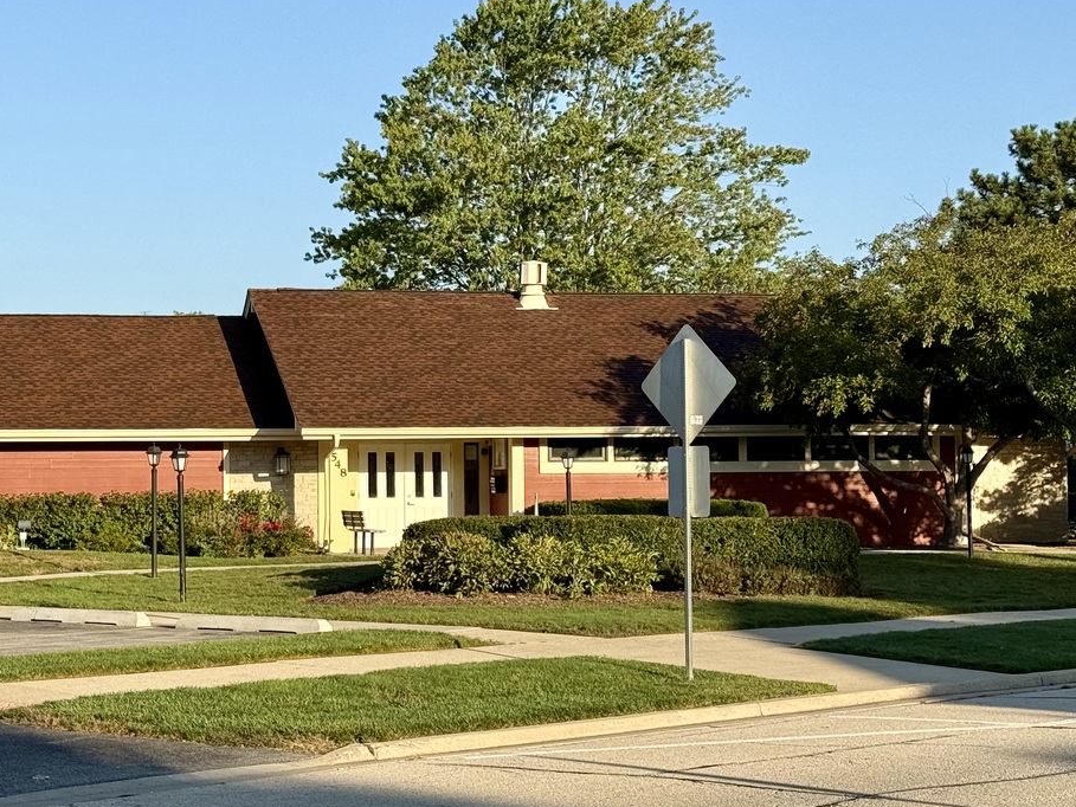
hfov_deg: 25.6
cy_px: 381
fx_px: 2363
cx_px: 432
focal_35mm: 76
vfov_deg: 19.4
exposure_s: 1/2865
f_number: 1.78
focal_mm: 6.76
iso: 64
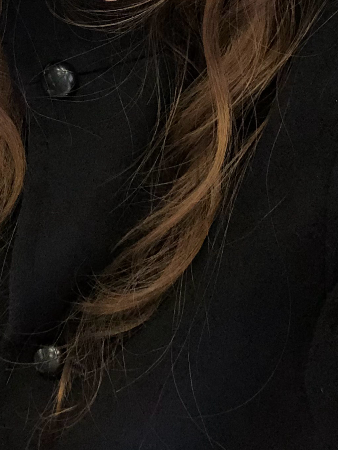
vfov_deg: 25.6
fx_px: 949
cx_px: 140
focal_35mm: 73
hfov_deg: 20.2
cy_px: 21
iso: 250
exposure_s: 1/40
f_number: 2.2
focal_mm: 2.87
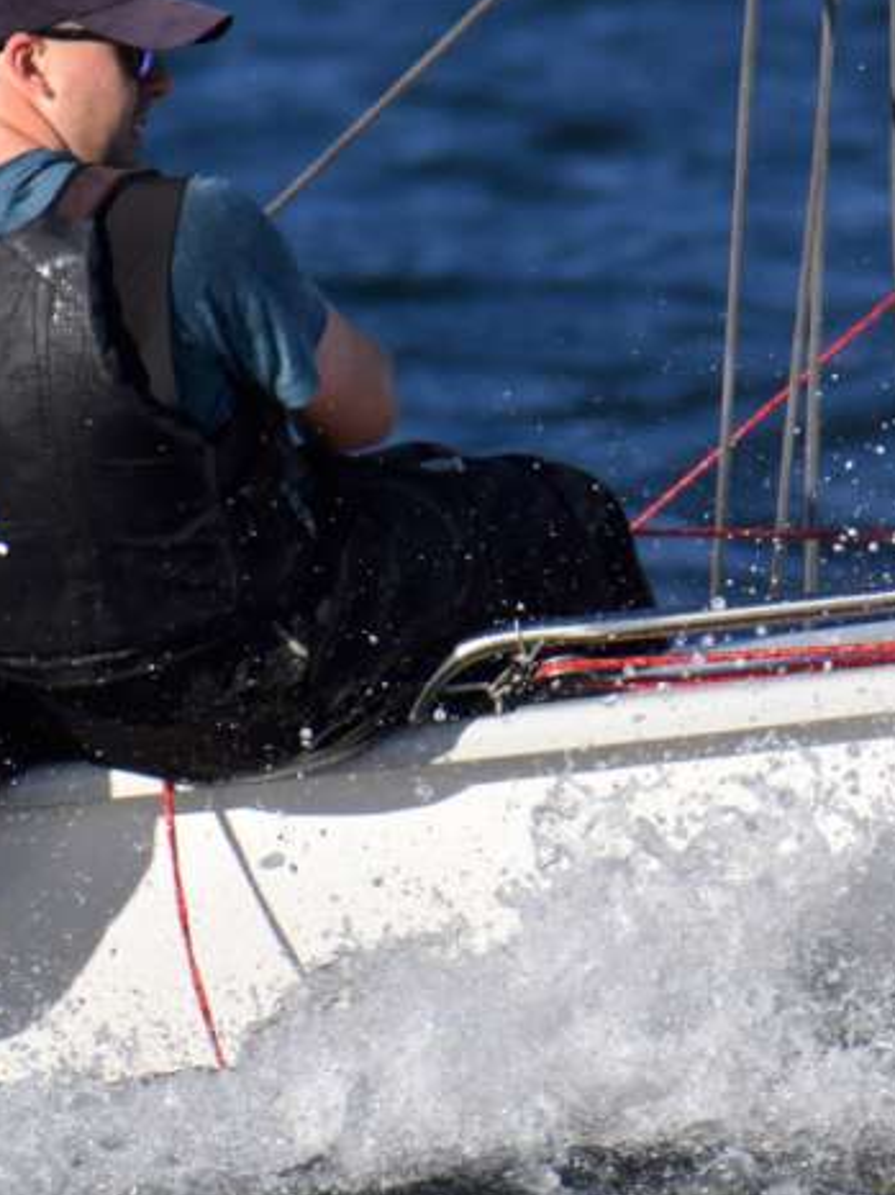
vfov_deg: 1.8
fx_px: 38473
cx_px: 195
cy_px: 682
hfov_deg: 1.3
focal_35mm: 1115
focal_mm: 300
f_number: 7.1
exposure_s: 1/1600
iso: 400
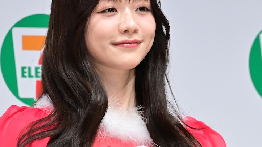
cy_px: 63
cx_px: 111
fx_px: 4530
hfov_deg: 3.3
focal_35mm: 652
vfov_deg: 1.9
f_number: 11
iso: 6400
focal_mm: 300
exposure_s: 1/200
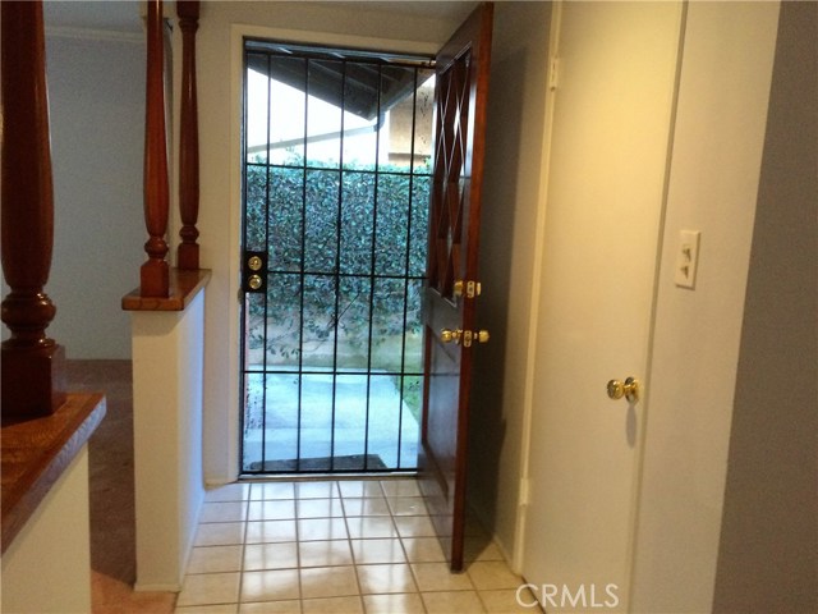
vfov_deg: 48.2
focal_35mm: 29
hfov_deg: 61.7
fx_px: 685
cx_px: 409
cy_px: 307
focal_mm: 4.15
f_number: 2.2
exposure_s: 1/30
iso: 200
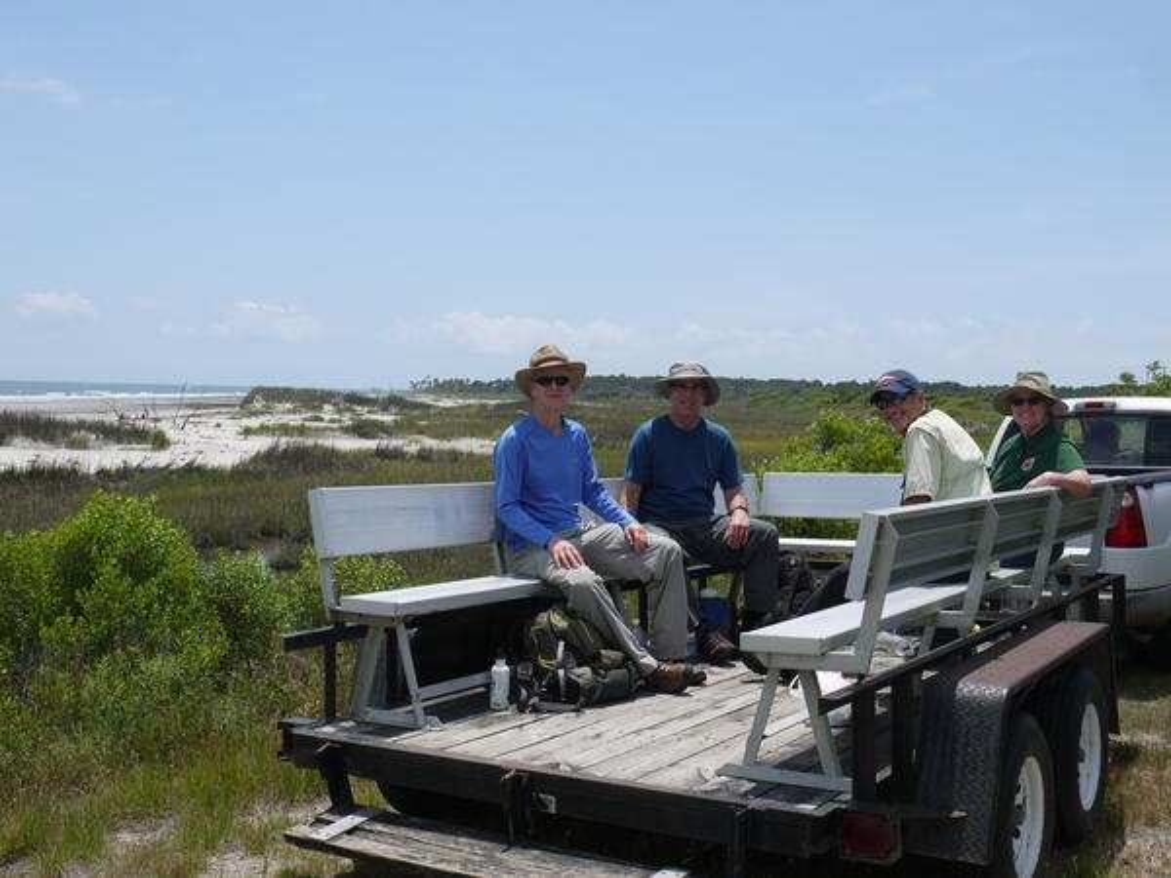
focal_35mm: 42
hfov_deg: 44.8
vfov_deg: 34.3
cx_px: 586
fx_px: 1421
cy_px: 439
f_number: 10
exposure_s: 1/320
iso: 100
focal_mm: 21
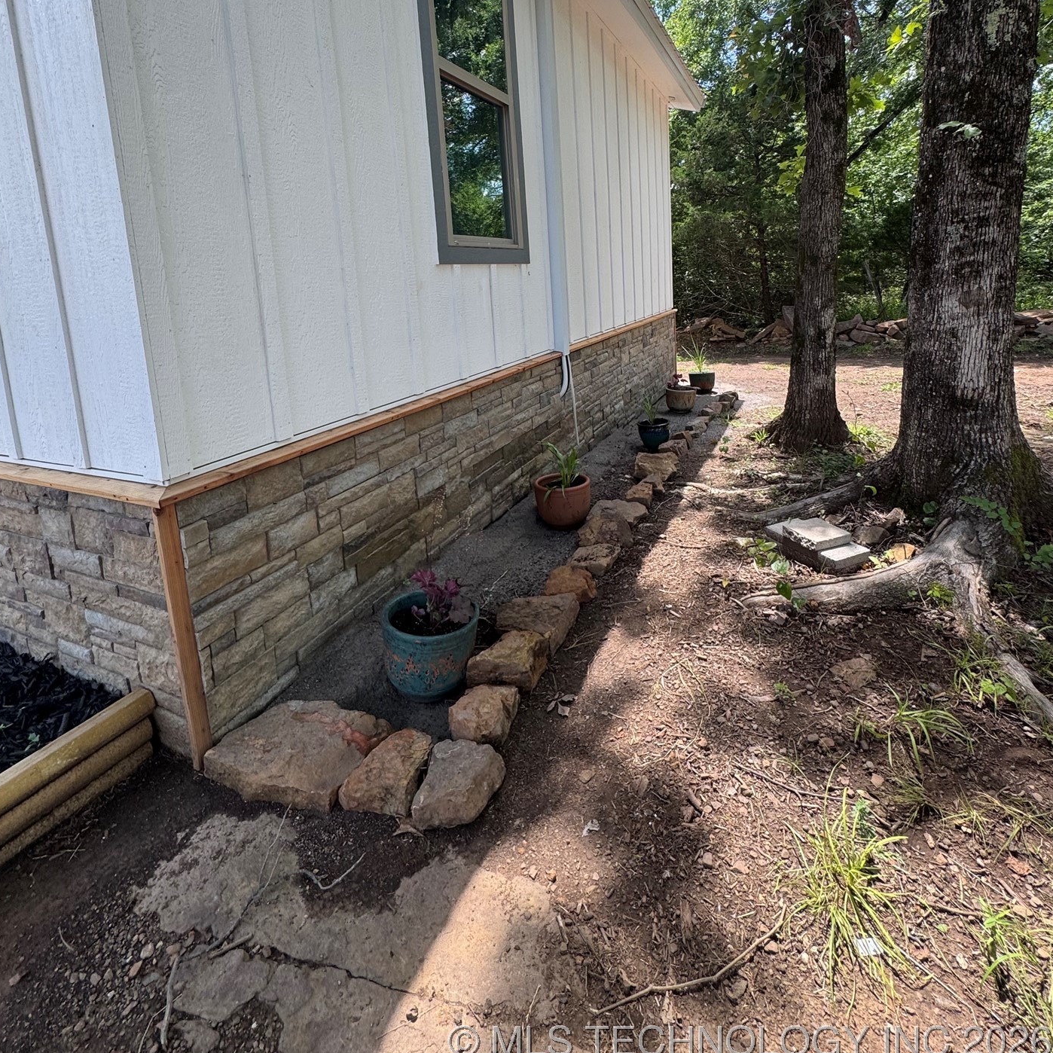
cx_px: 520
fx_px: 585
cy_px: 361
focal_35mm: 17
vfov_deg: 81.5
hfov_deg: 84.0
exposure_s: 1/246
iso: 40
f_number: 2.2
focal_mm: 2.22
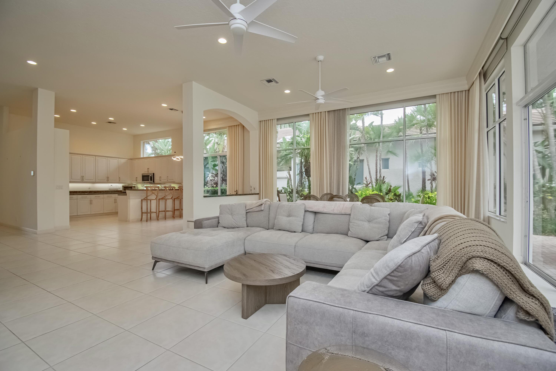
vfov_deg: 77.3
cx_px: 278
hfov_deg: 100.4
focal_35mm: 15
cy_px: 186
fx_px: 232
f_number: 5.6
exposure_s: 1/125
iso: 800
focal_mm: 10
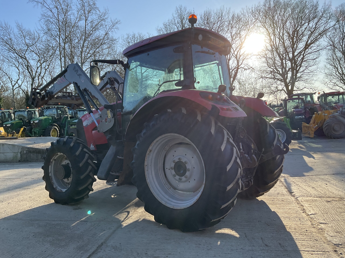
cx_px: 172
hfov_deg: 61.7
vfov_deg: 48.2
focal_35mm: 29
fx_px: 289
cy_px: 129
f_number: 1.8
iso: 16
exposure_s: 1/804
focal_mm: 3
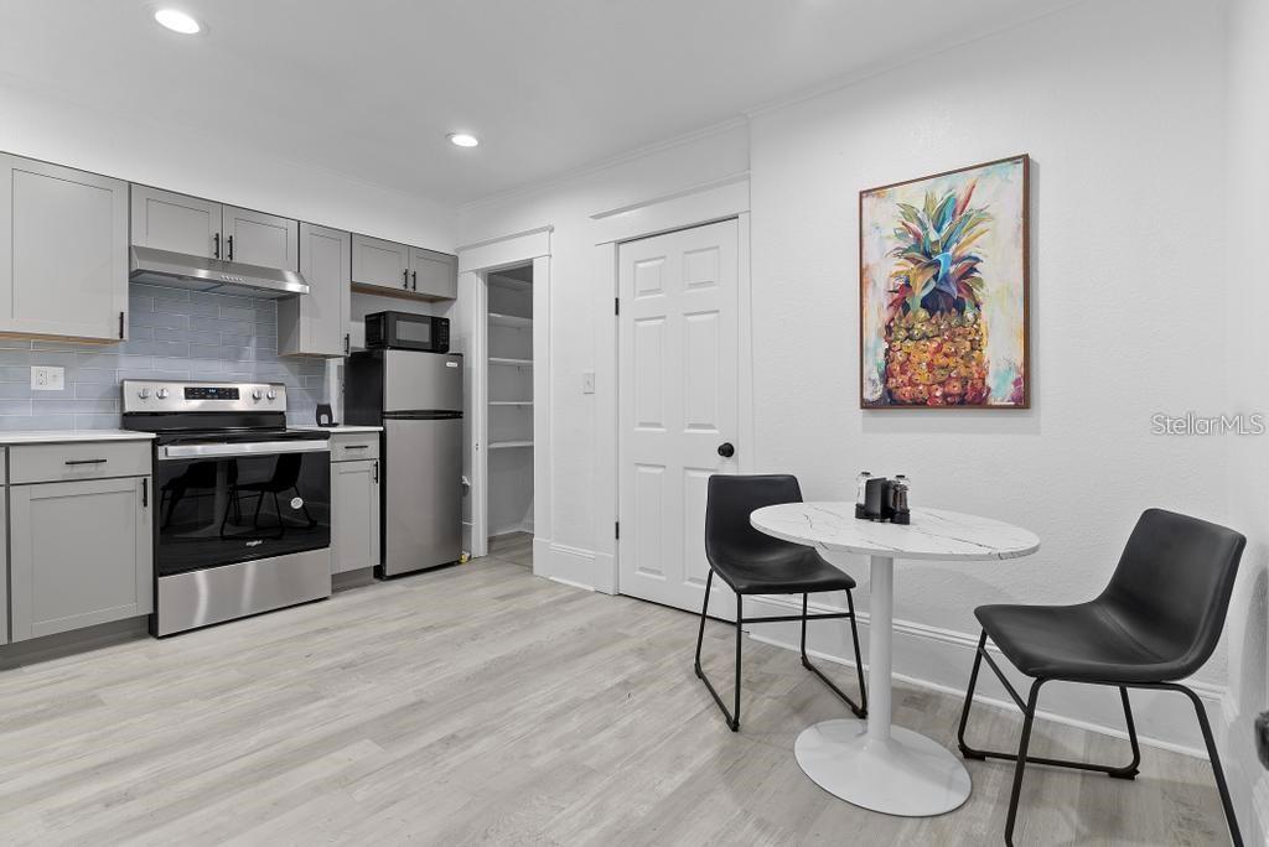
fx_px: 600
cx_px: 634
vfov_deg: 70.5
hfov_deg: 93.2
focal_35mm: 17
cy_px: 424
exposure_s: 1/3
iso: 160
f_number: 6.3
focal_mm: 17
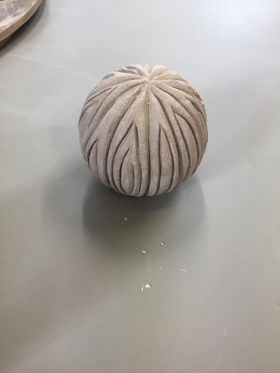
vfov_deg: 61.7
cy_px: 186
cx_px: 140
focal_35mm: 29
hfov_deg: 48.2
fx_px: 313
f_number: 2.2
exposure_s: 1/30
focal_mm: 4.15
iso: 32
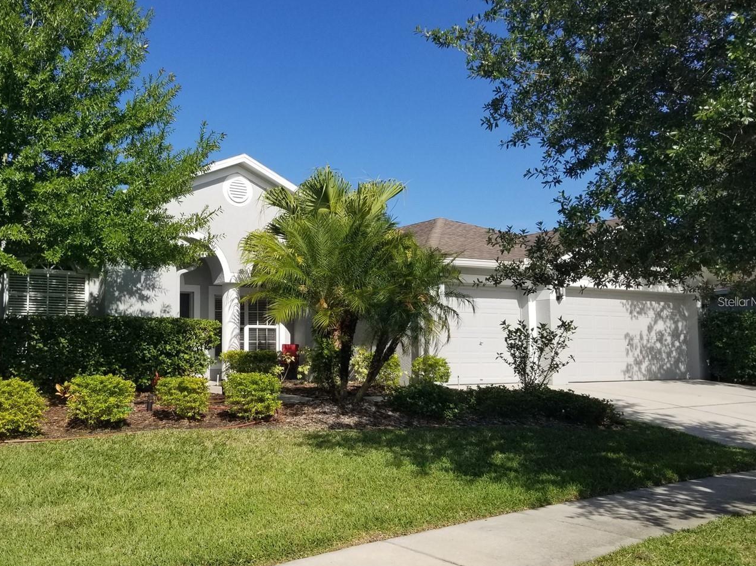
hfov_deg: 54.9
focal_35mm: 33
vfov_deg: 42.9
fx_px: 721
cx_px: 295
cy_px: 301
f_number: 1.7
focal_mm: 4.25
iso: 50
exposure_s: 1/3088
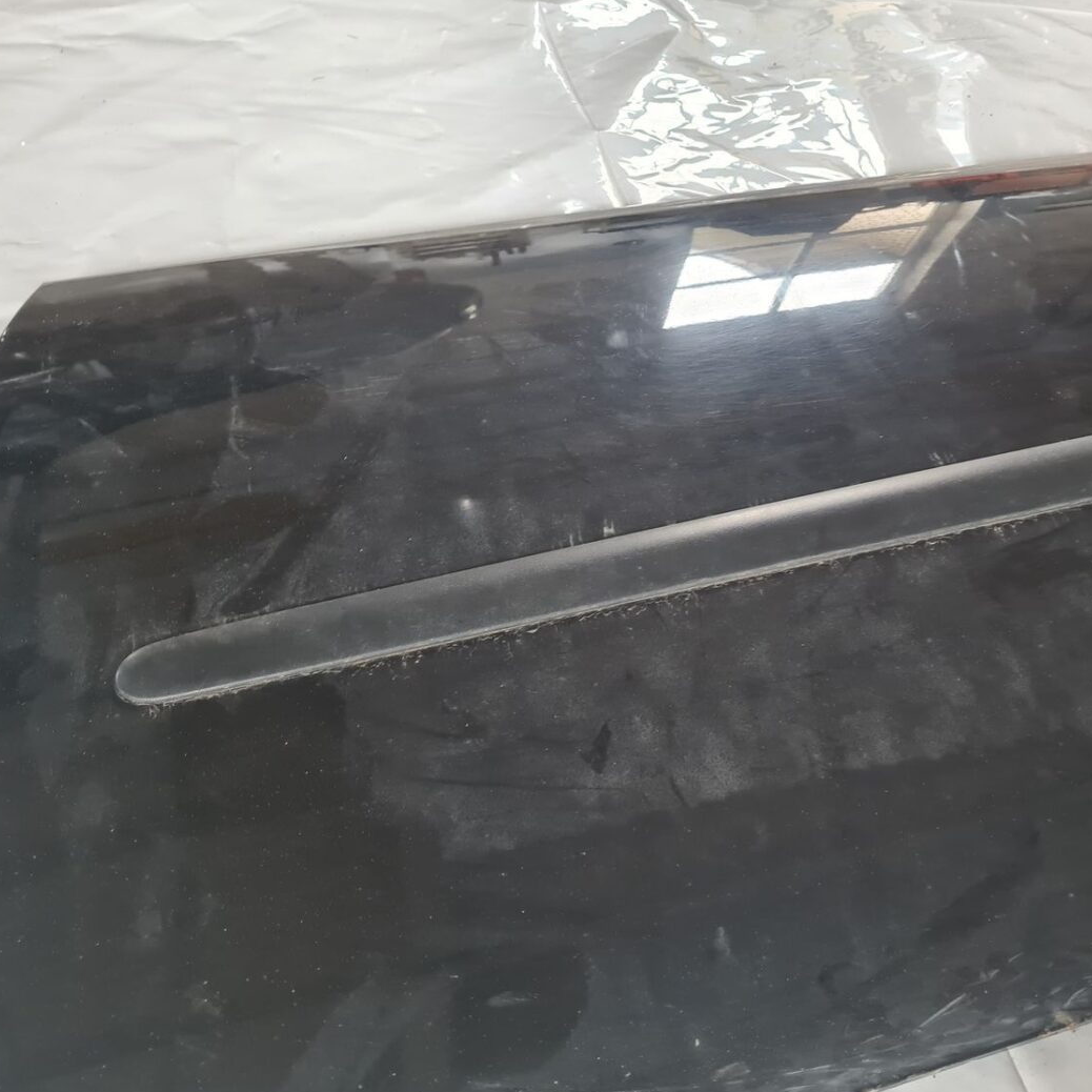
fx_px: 1106
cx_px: 671
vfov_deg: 52.5
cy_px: 549
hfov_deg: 52.1
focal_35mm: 31
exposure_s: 1/50
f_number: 1.8
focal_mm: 5.4
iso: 320
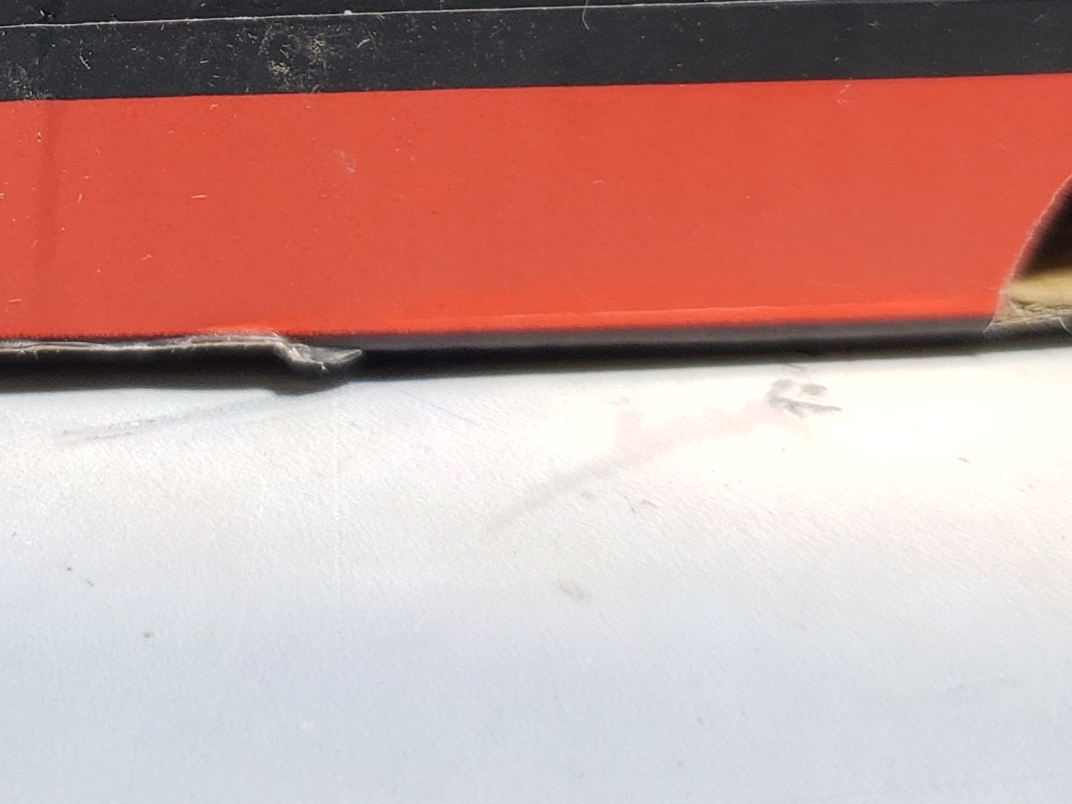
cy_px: -121
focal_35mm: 81
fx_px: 2509
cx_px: 31
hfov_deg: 23.2
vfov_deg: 17.5
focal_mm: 4.3
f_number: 1.5
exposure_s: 1/137
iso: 50
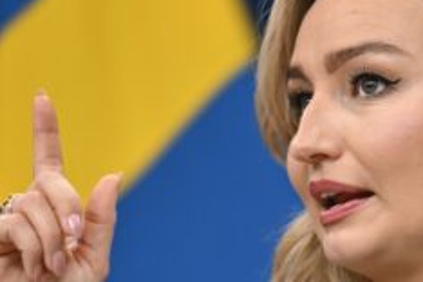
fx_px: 2373
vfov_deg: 6.8
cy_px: 148
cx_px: 289
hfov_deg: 10.2
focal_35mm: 202
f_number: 1.4
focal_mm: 105
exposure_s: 1/200
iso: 110
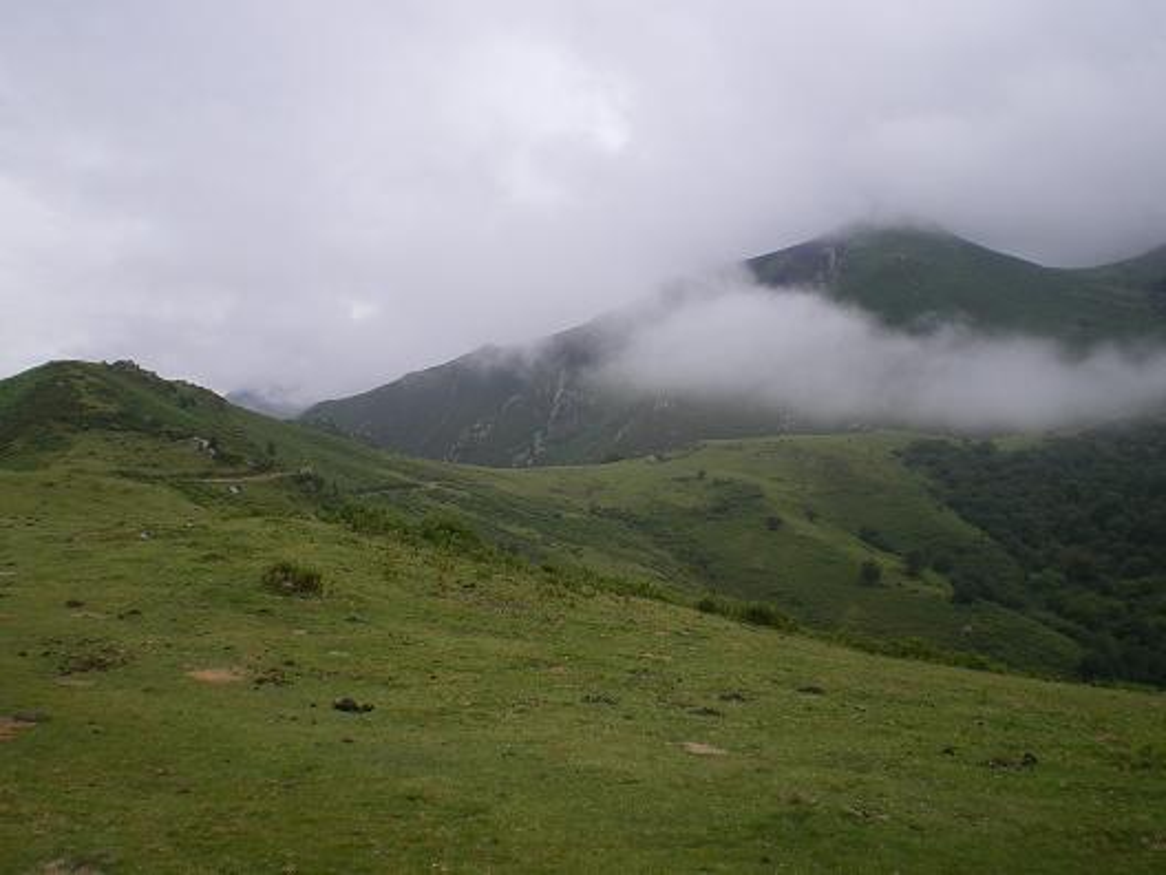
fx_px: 1280
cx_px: 583
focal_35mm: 38
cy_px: 438
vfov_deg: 37.7
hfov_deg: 49.0
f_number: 4.6
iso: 64
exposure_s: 1/200
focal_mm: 6.3
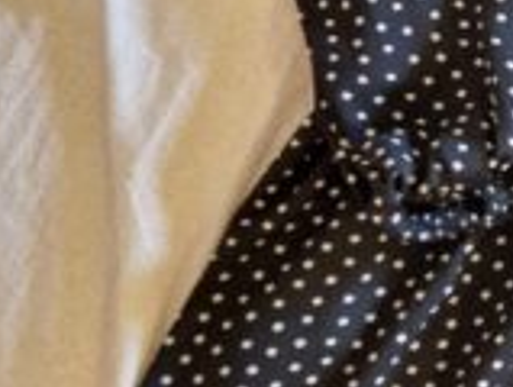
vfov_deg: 19.6
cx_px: 736
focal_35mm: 74
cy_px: 40
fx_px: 1099
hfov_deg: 22.3
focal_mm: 5.4
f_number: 1.8
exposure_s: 1/25
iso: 800
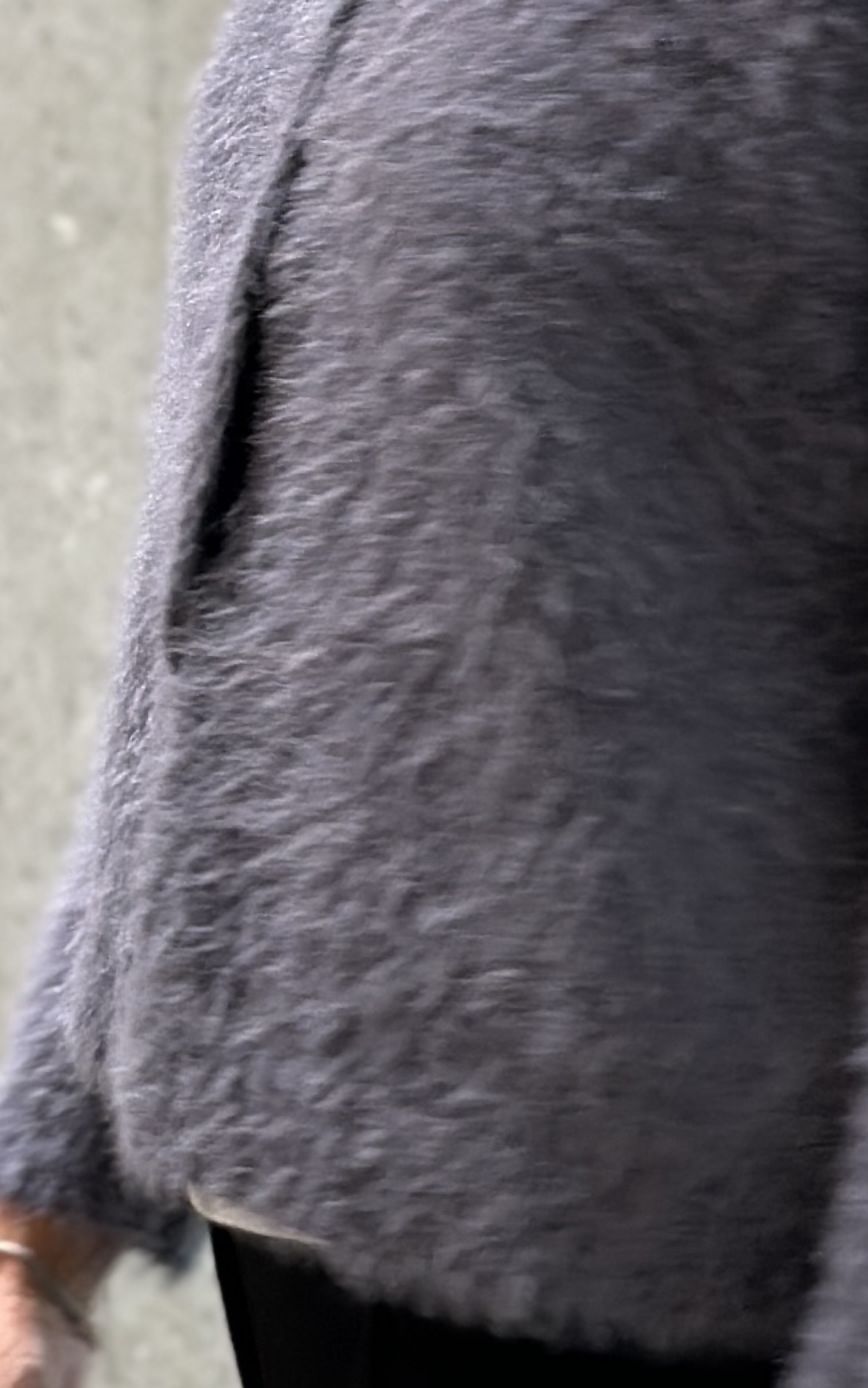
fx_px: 7453
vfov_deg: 10.6
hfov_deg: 6.7
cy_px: 27
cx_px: 353
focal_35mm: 197
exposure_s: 1/50
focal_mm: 6.86
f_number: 1.78
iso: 100
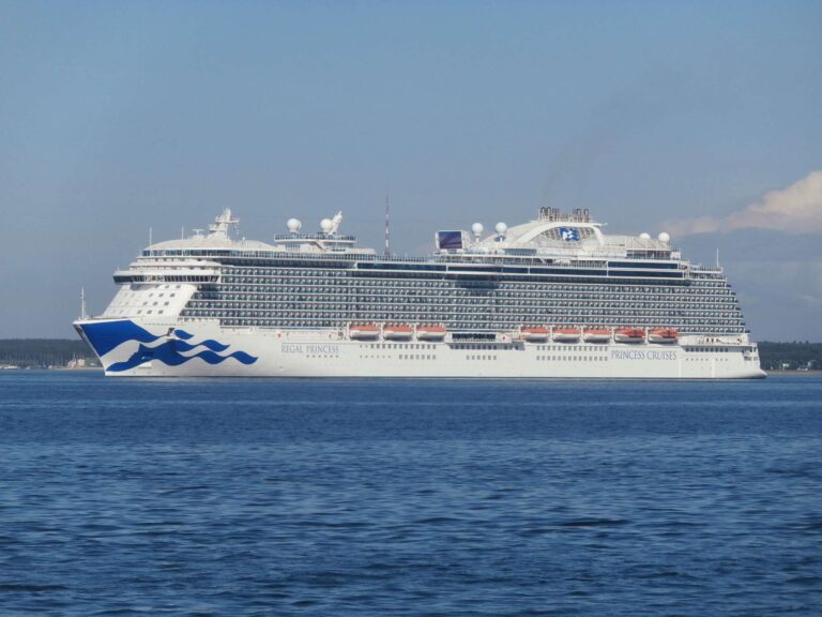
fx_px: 4749
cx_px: 411
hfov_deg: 9.9
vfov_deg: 7.4
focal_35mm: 200
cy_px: 308
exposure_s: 1/800
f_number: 5.8
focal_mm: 35.34
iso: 100
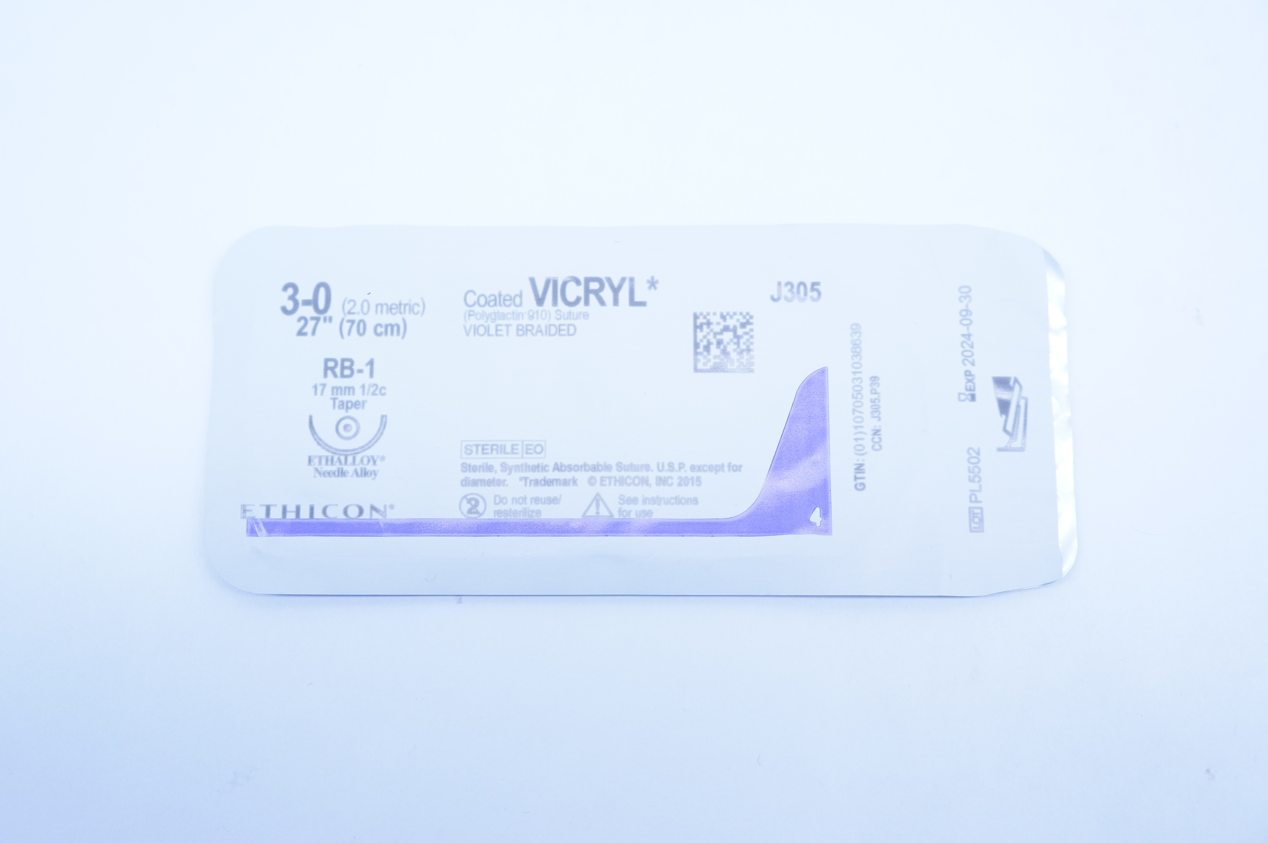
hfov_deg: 49.6
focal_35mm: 39
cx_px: 634
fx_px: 1372
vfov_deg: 34.1
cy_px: 422
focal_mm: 26
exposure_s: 1/200
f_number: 4.5
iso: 800
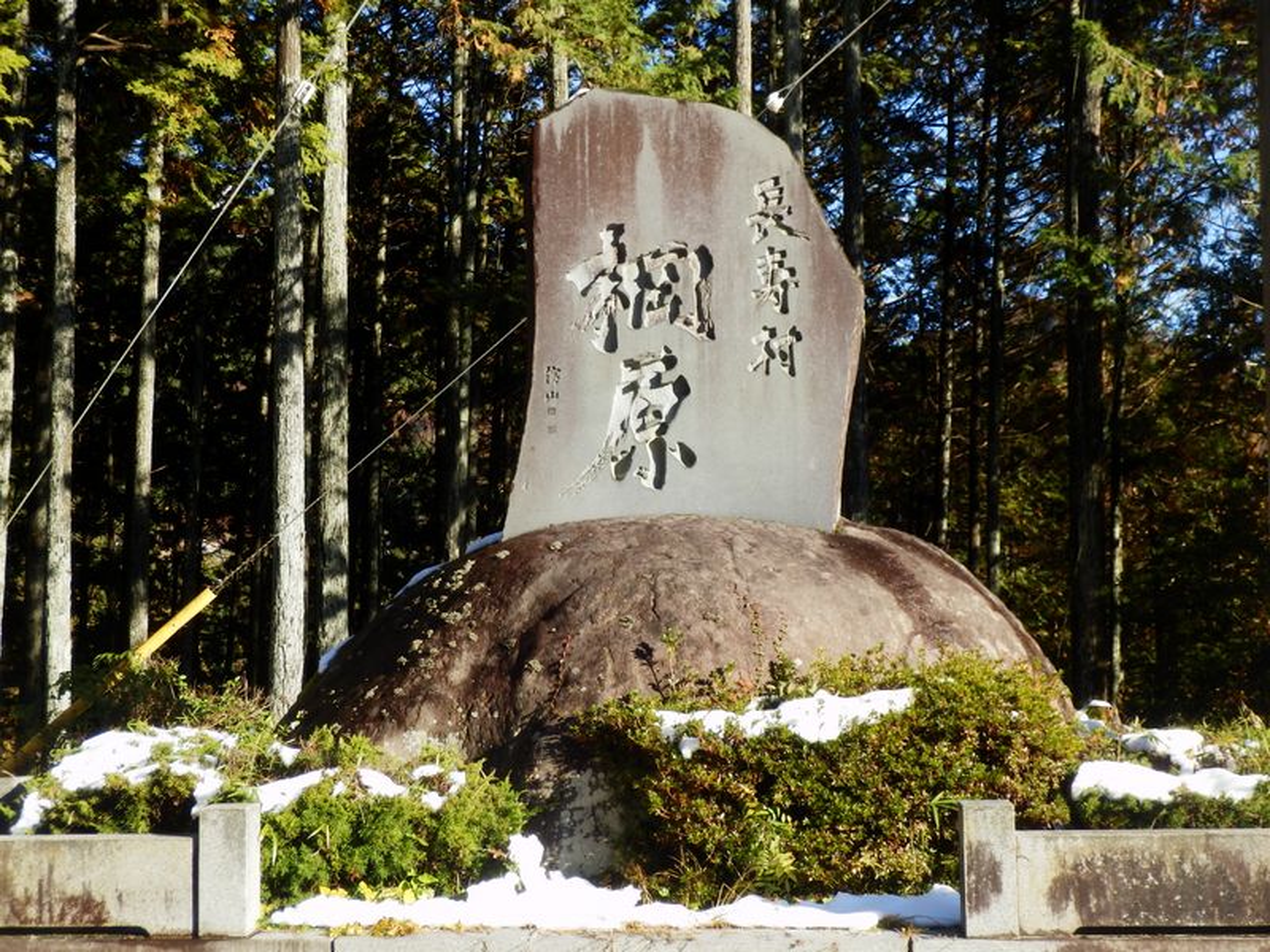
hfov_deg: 33.8
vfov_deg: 25.7
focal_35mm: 57
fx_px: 2091
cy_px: 476
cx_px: 635
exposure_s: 1/200
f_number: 4.5
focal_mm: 10
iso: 80
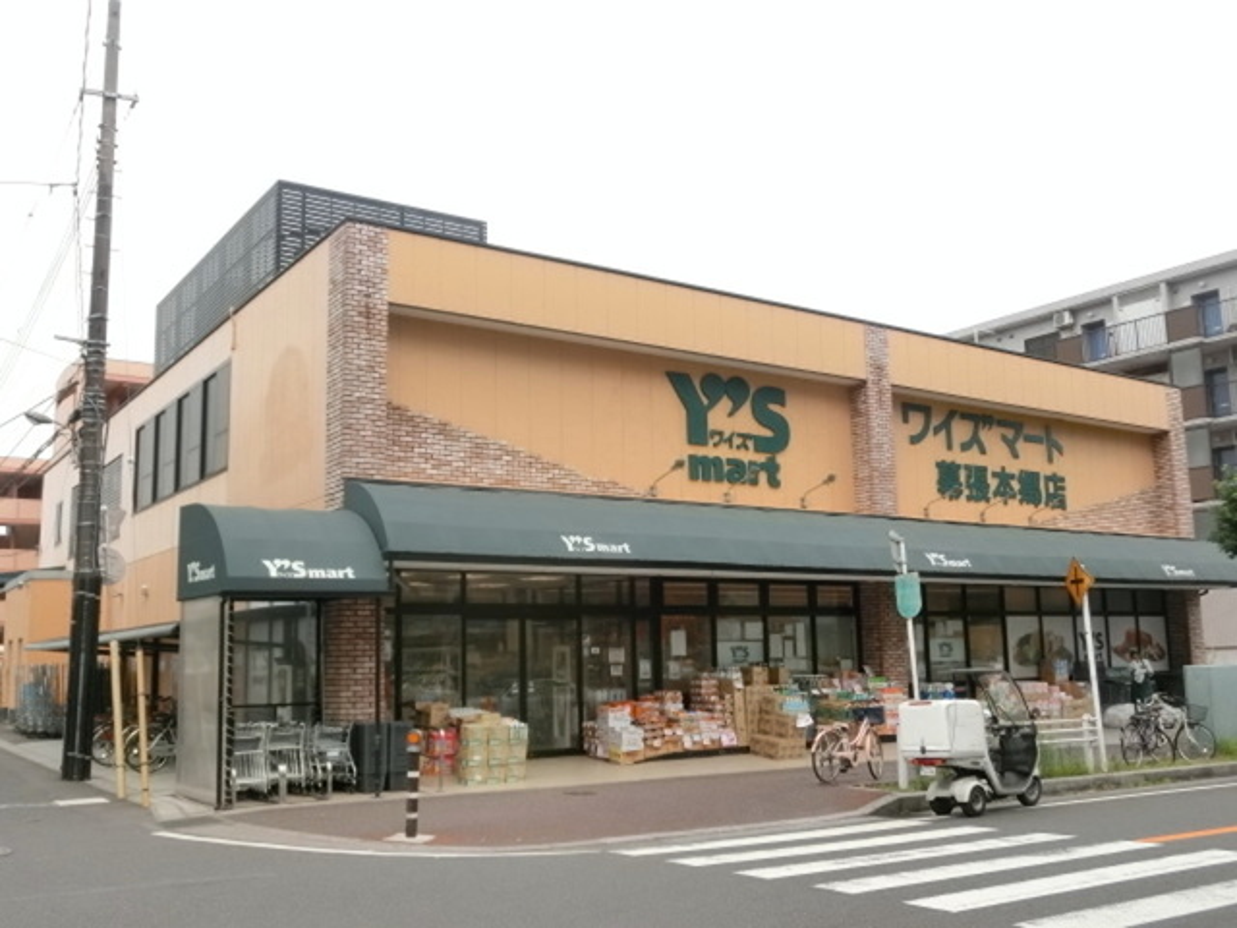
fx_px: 1179
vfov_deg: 42.9
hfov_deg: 55.4
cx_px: 618
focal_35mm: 33
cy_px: 464
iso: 80
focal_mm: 5.93
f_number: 3.7
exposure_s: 1/500
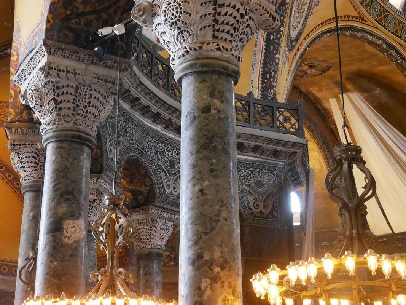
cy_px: 152
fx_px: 704
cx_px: 203
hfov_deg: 32.2
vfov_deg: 24.4
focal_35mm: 60
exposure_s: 1/25
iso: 3200
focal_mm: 30
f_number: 4.9
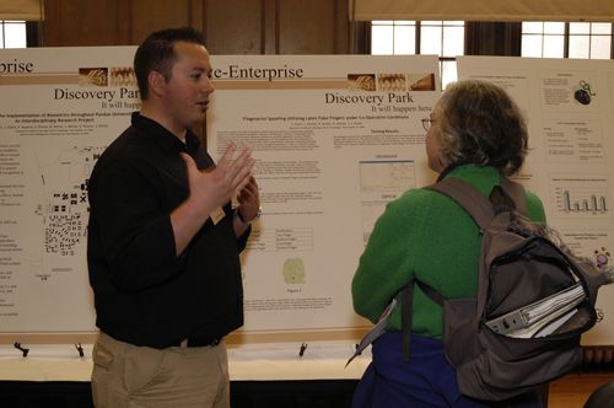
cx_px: 307
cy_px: 204
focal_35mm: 52
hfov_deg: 37.9
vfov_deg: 25.7
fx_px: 894
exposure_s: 1/50
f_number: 5.6
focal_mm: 35
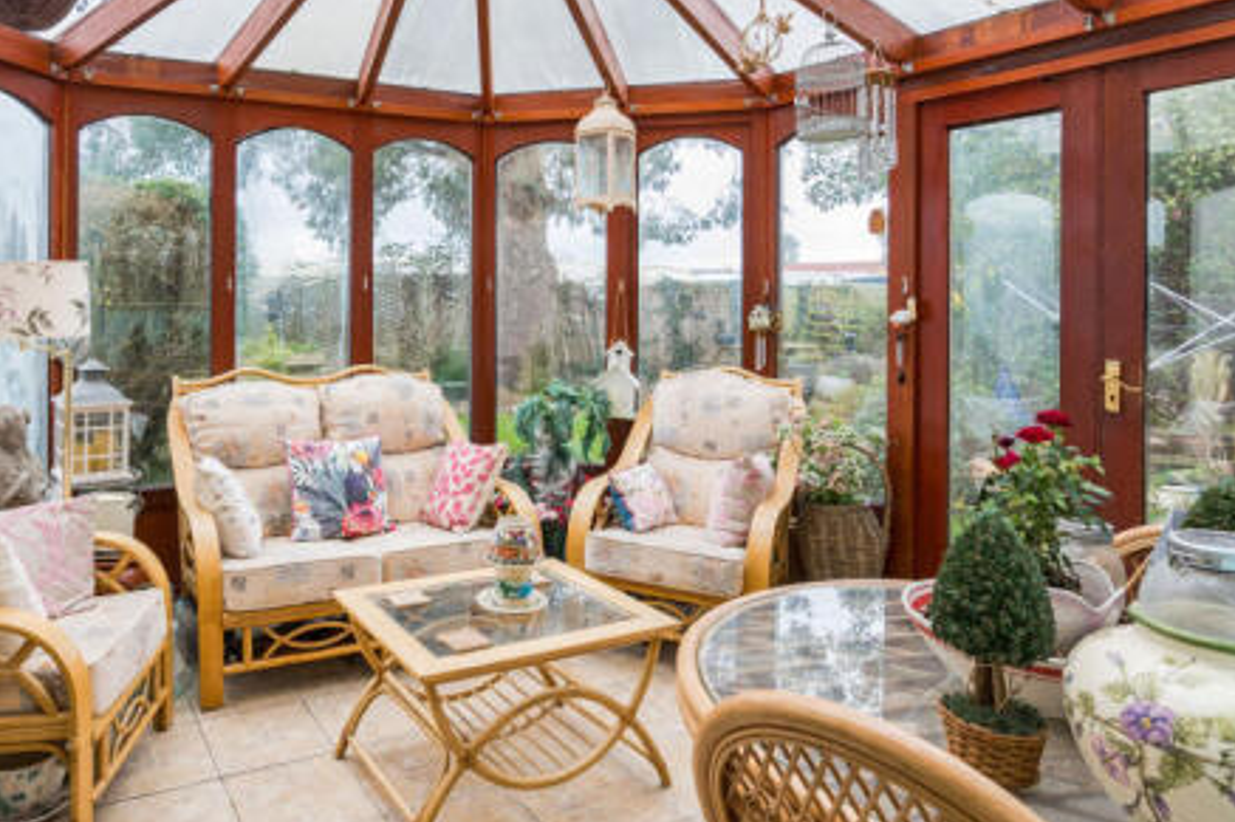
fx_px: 823
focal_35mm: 24
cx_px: 425
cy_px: 295
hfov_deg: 71.9
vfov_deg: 52.4
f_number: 10
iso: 640
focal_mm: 16
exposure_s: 1/20
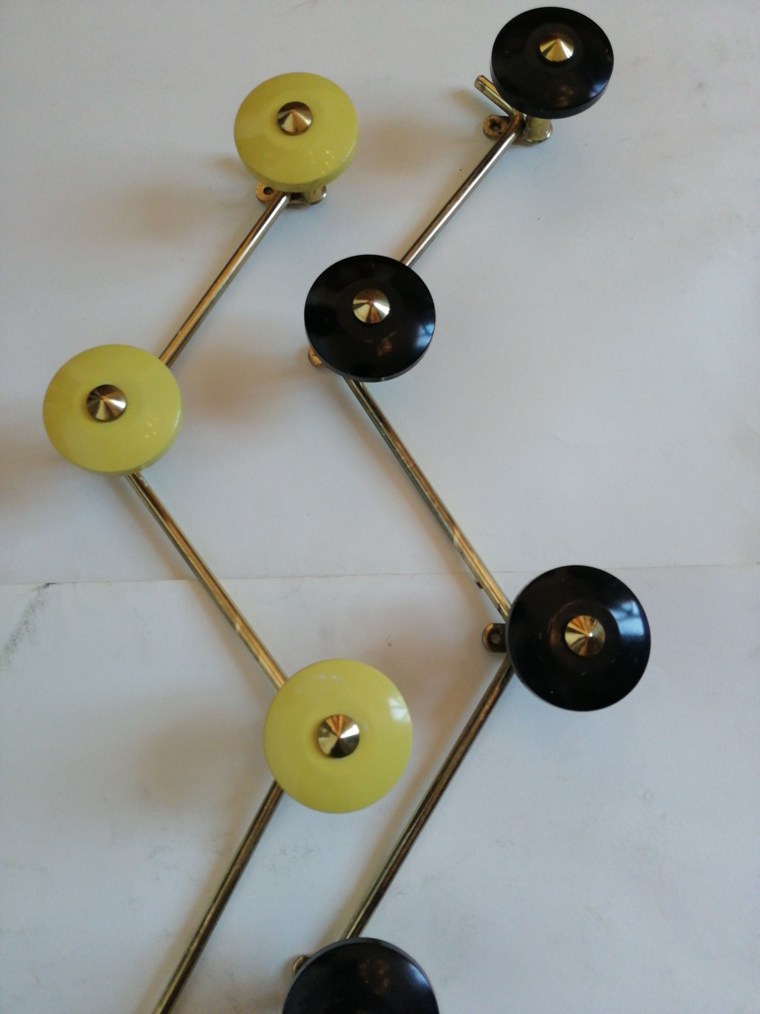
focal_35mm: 27
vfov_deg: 65.3
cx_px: 380
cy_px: 507
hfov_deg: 51.4
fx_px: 790
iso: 200
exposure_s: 3
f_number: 1.8
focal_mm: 3.96
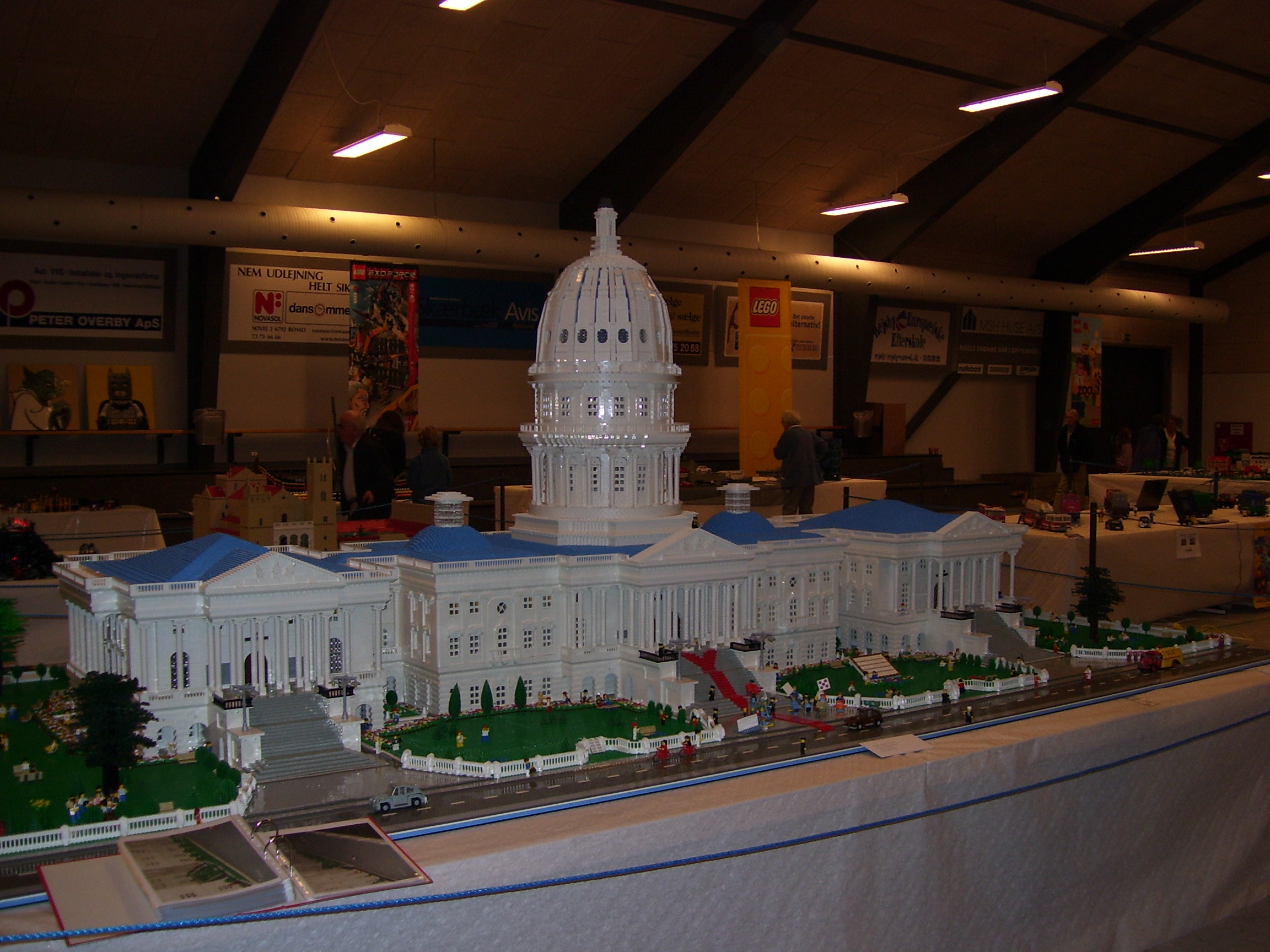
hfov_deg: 51.4
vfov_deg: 39.7
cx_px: 635
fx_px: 1321
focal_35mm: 36
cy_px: 476
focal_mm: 6
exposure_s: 1/60
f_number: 2.7
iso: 80
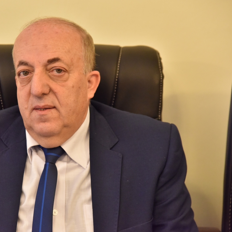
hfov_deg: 12.4
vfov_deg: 12.4
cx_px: 66
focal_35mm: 141
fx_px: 1069
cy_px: 116
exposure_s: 1/160
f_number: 5
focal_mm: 110
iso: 2500
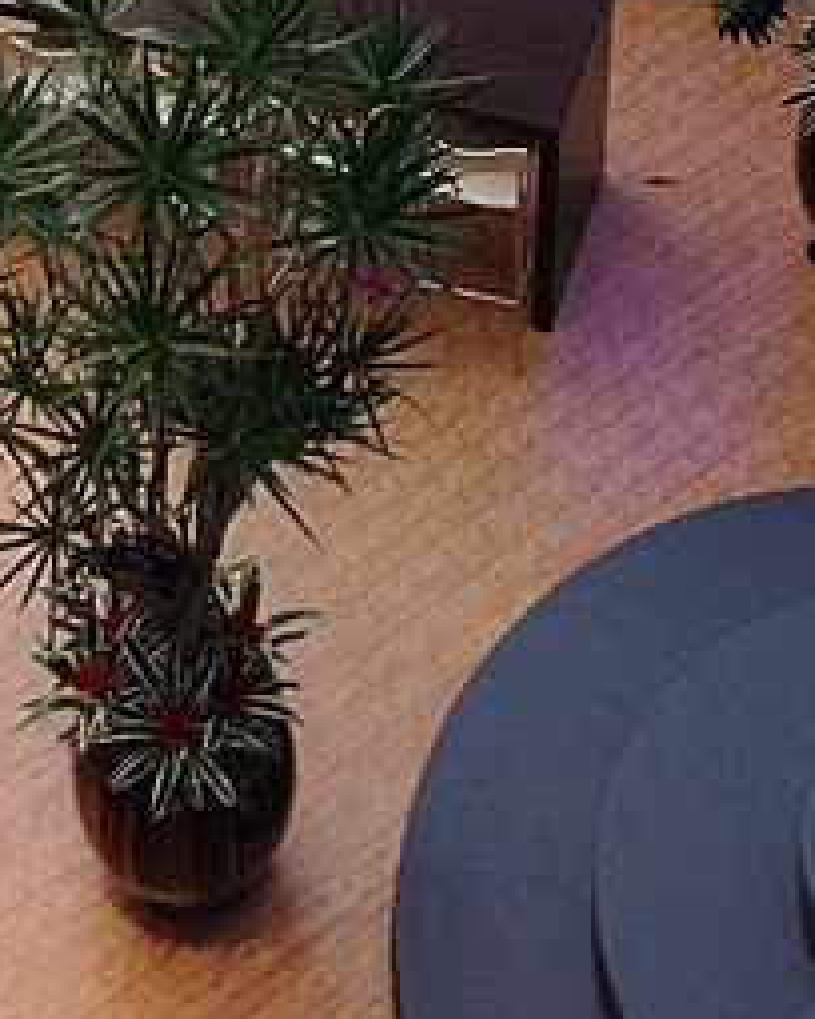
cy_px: -436
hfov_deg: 14.3
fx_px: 3226
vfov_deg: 16.6
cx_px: 192
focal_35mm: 107
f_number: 2.4
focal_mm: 4.28
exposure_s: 1/60
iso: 50
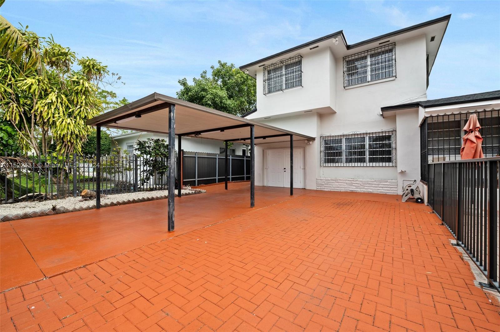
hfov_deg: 104.3
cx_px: 250
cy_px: 166
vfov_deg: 81.1
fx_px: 194
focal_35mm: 14
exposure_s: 1/250
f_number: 8
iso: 200
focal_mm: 14
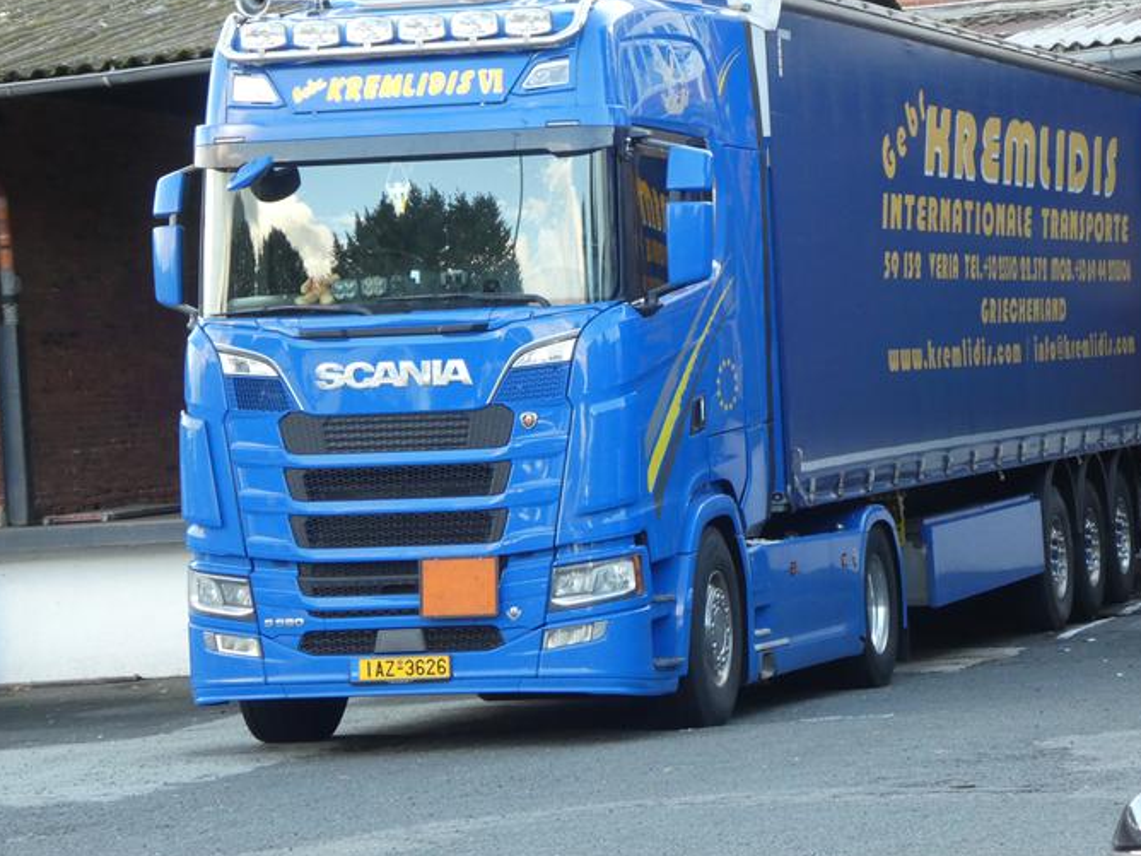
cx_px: 675
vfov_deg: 11.7
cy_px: 376
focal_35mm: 127
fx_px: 4186
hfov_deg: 15.5
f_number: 5.1
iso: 500
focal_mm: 19
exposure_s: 1/80
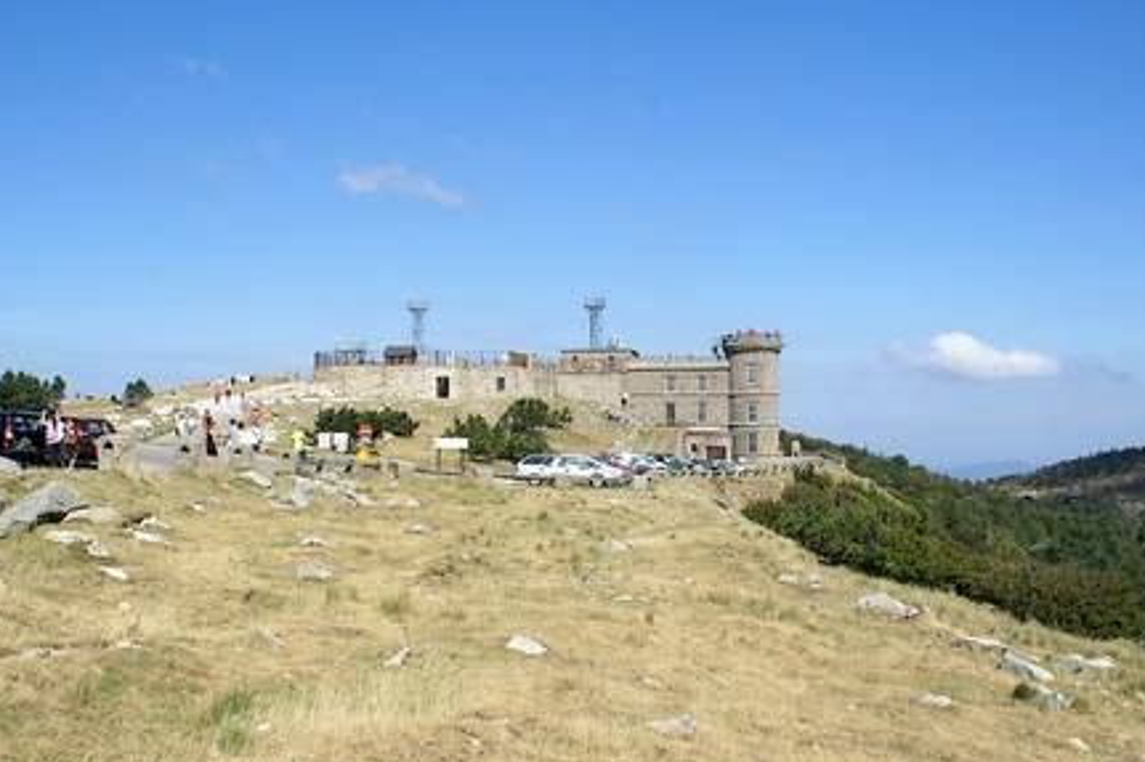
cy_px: 362
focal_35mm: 36
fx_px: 1145
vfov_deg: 36.8
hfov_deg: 53.1
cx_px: 555
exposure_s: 1/160
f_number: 10
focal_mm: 22
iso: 100
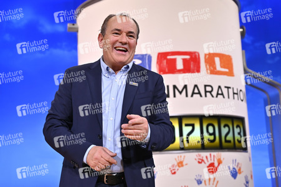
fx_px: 445
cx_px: 140
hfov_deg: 35.1
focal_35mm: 57
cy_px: 94
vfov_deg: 23.7
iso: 800
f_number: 4
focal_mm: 57
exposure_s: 1/200
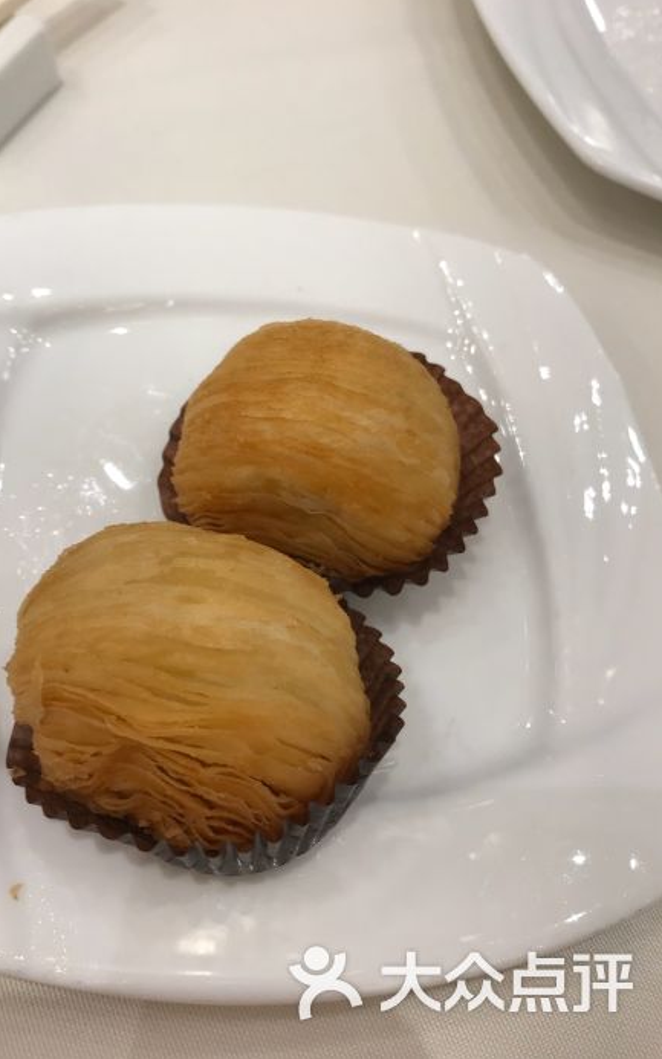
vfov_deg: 62.9
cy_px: 527
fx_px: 866
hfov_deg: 41.7
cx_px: 271
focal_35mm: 30
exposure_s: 1/50
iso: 32
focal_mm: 3.99
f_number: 1.8
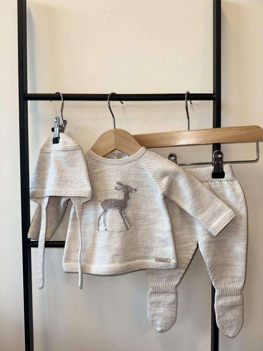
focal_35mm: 24
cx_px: 132
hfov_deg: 56.8
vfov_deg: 71.6
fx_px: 243
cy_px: 176
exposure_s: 1/250
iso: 50
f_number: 1.78
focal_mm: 6.86
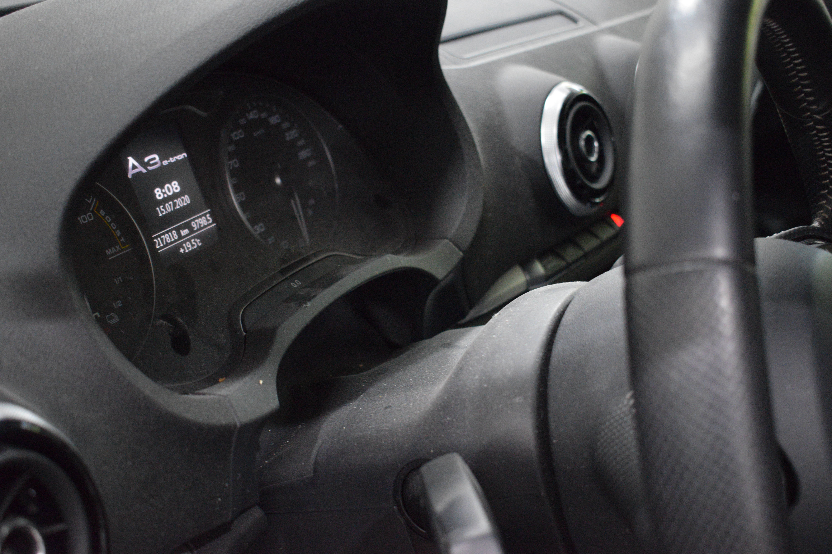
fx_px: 1075
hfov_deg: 42.3
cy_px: 277
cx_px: 416
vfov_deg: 28.9
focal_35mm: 46
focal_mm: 31
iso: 3600
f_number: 4.2
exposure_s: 1/60
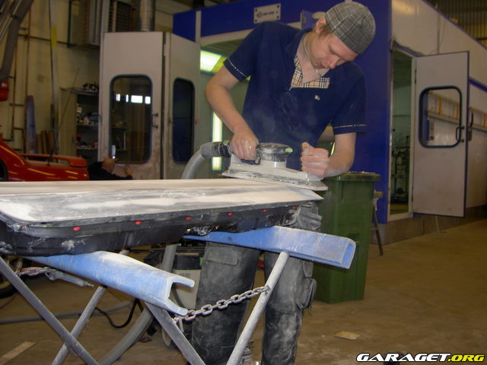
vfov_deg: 36.8
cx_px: 244
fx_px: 549
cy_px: 182
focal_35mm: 39
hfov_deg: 47.9
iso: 100
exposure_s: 1/60
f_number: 2.8
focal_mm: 8
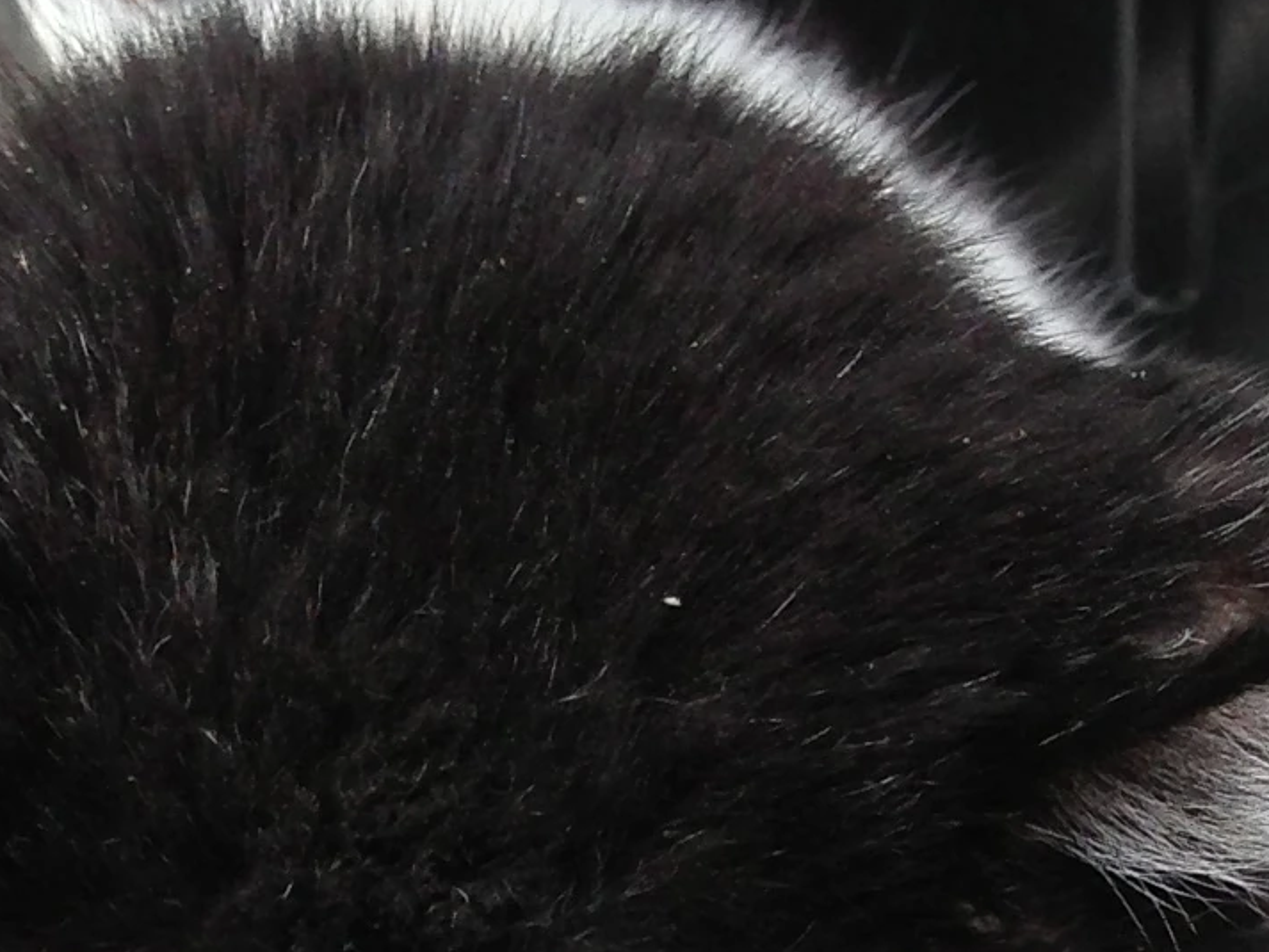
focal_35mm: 151
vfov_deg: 9.0
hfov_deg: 13.1
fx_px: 5536
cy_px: 2141
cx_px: 764
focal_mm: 4.13
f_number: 2.4
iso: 50
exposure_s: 1/122
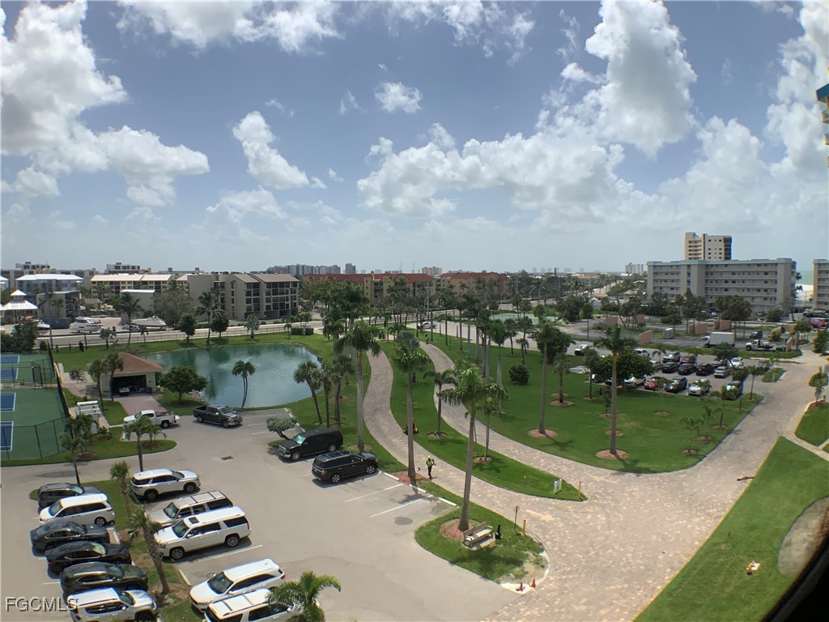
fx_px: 695
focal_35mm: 29
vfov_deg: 48.2
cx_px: 414
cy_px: 311
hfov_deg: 61.7
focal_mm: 3
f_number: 1.8
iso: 20
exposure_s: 1/3788
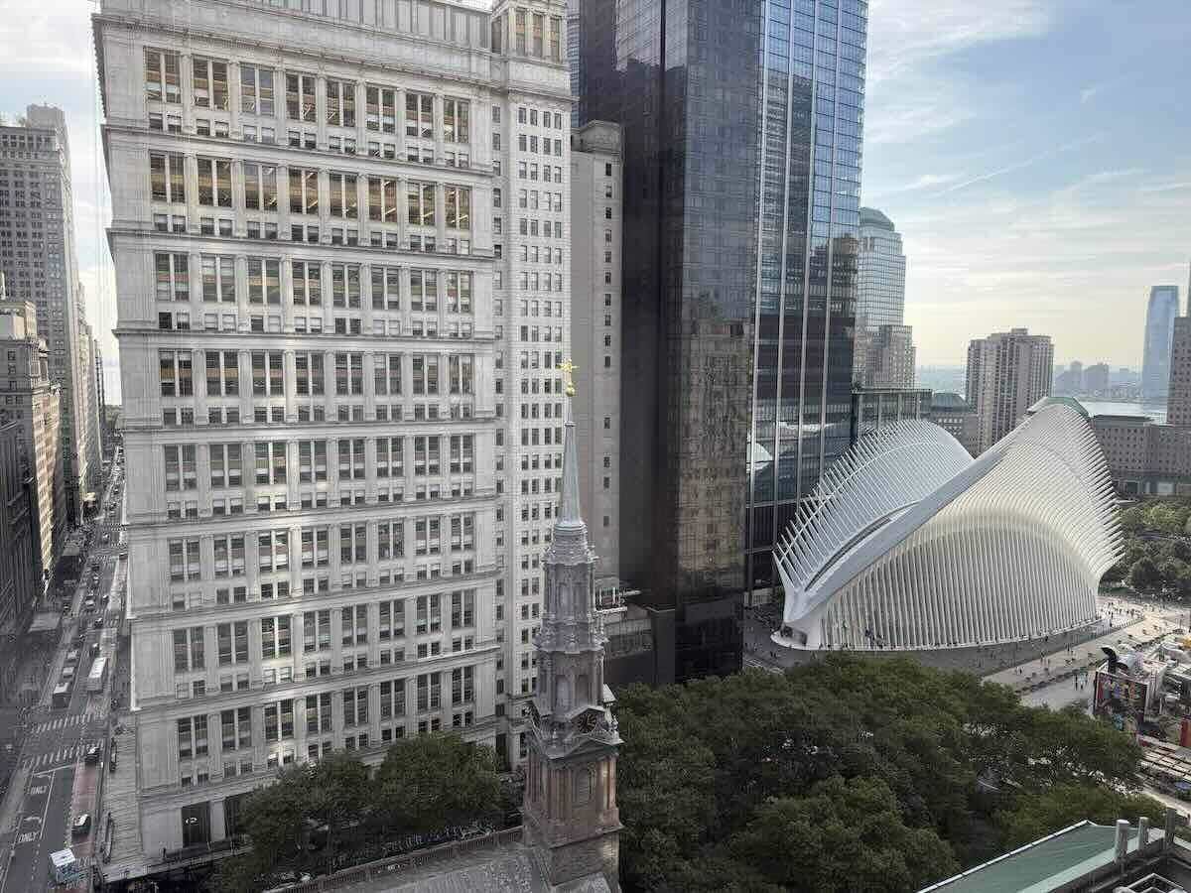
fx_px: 826
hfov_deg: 71.6
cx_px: 596
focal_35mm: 24
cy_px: 446
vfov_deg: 56.8
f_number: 1.78
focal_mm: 6.76
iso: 80
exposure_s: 1/1261
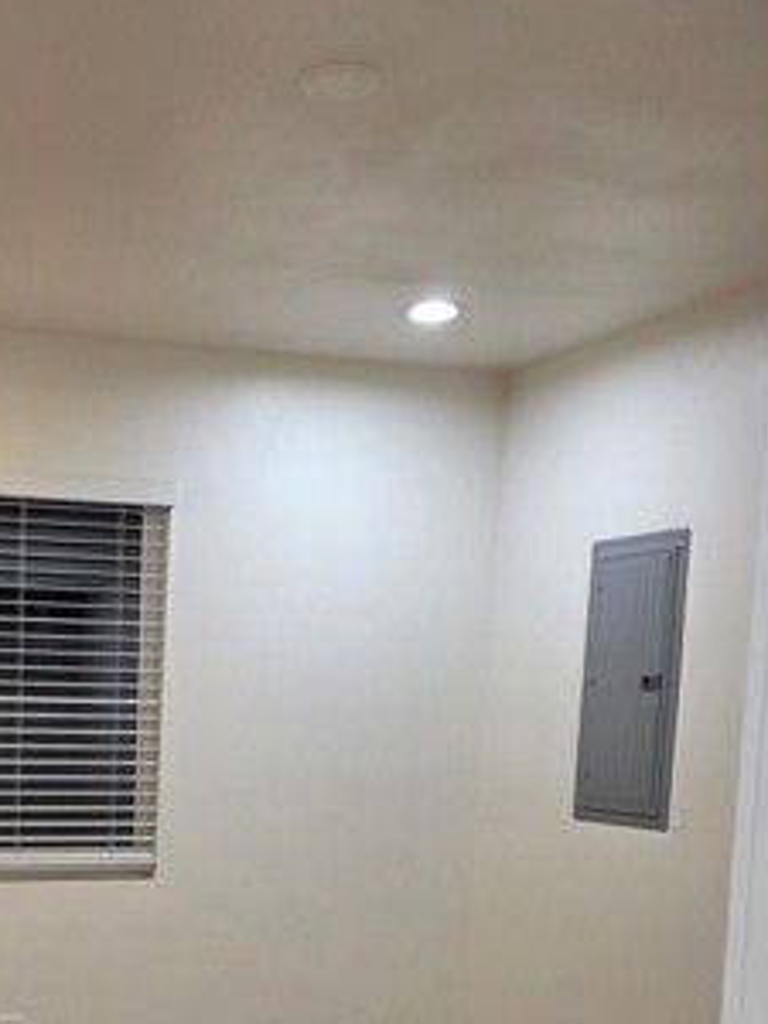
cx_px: 92
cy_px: 860
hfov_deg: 28.6
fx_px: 1450
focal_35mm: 49
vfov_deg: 37.1
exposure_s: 1/120
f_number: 1.7
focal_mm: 6.3
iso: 125
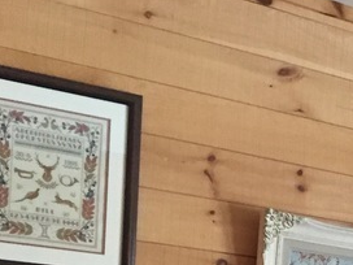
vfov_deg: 12.9
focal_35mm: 109
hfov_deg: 15.5
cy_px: 400
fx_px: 1112
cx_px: 636
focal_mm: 4.15
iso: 250
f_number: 2.2
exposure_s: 1/15
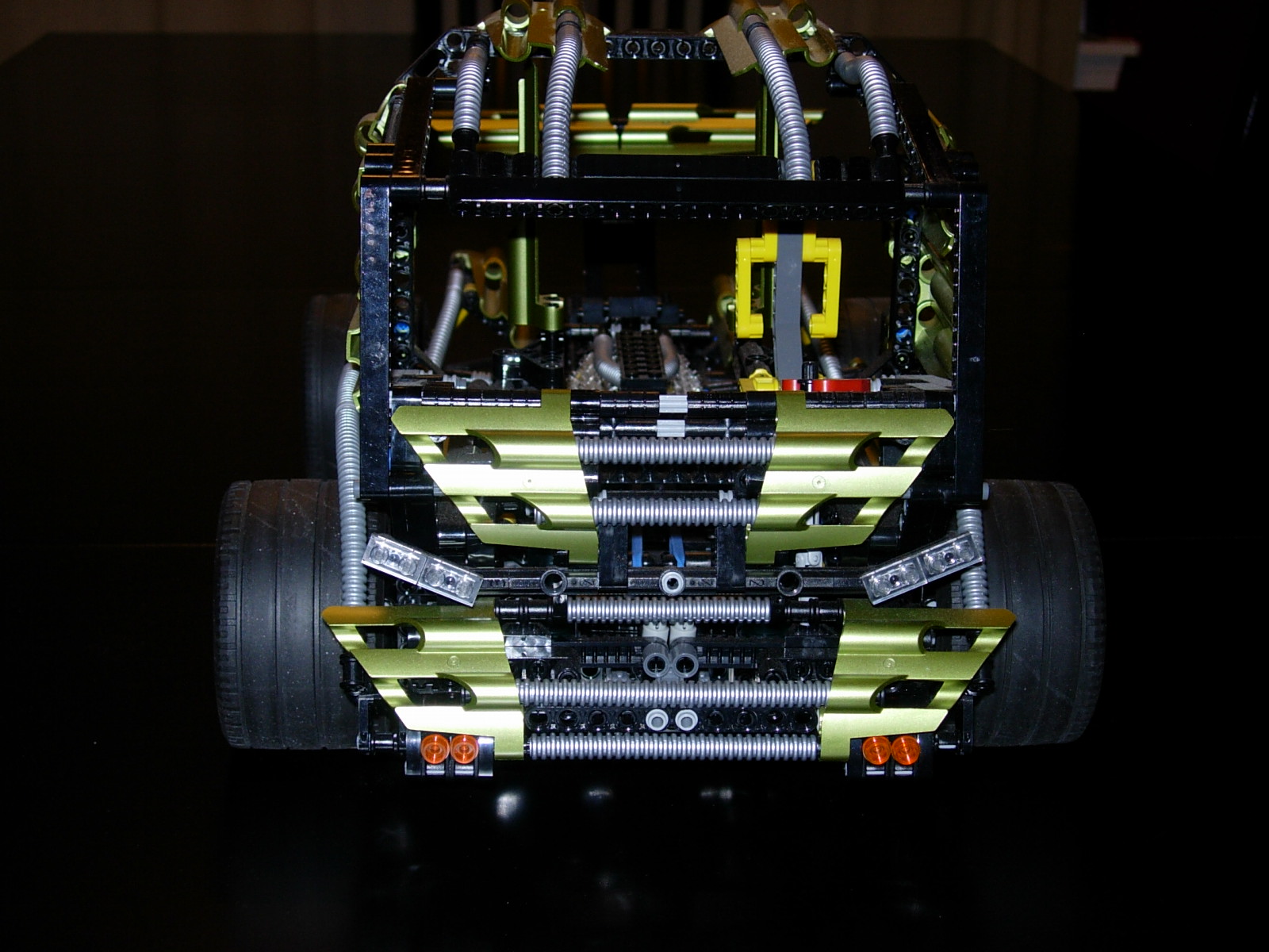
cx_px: 634
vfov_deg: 24.0
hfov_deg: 31.7
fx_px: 2236
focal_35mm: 61
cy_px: 476
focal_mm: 12.7
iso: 79
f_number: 3.5
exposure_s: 1/64
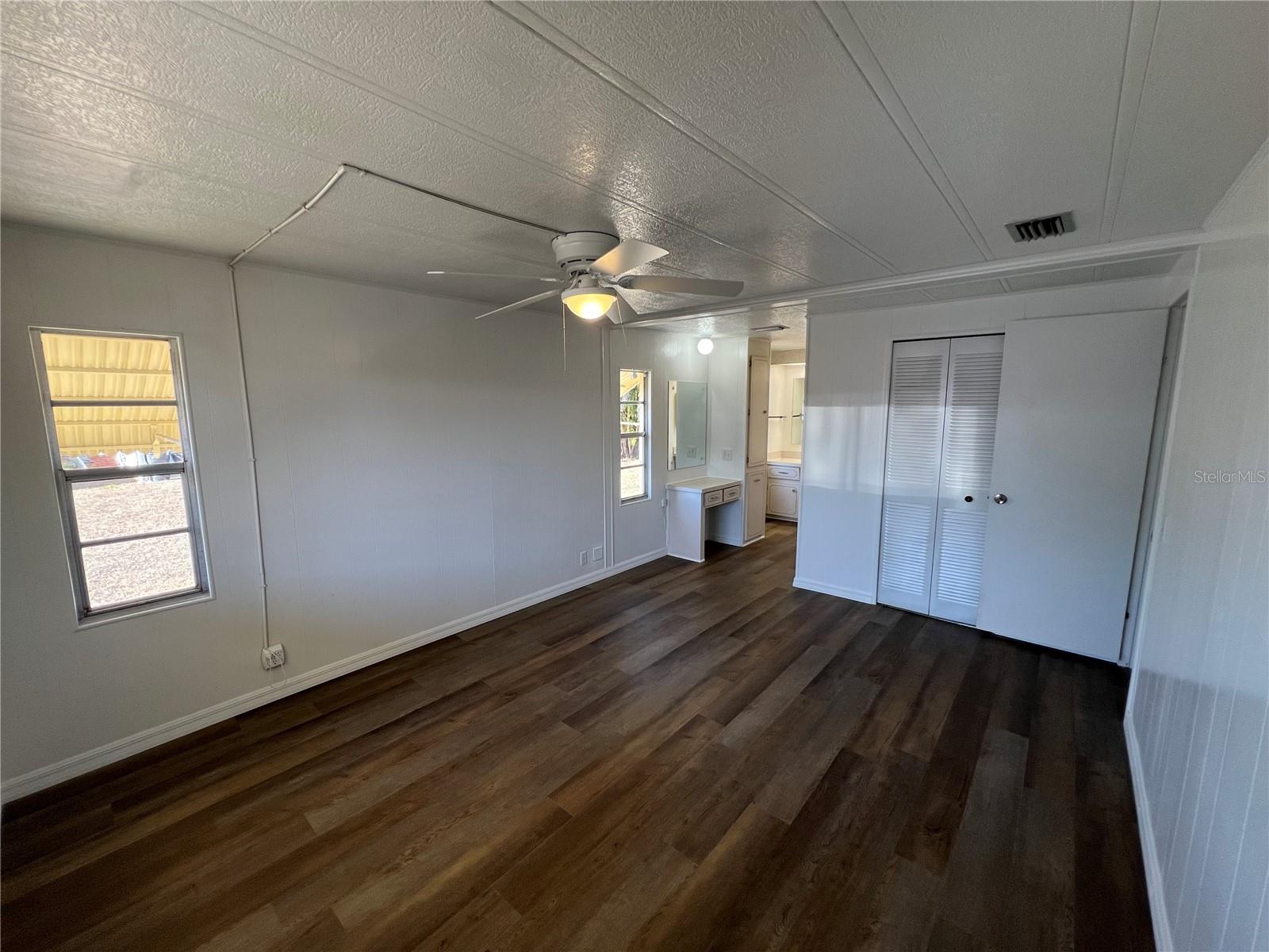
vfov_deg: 89.9
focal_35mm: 13
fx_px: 477
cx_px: 634
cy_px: 476
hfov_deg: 106.2
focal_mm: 1.57
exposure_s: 1/120
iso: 100
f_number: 1.8
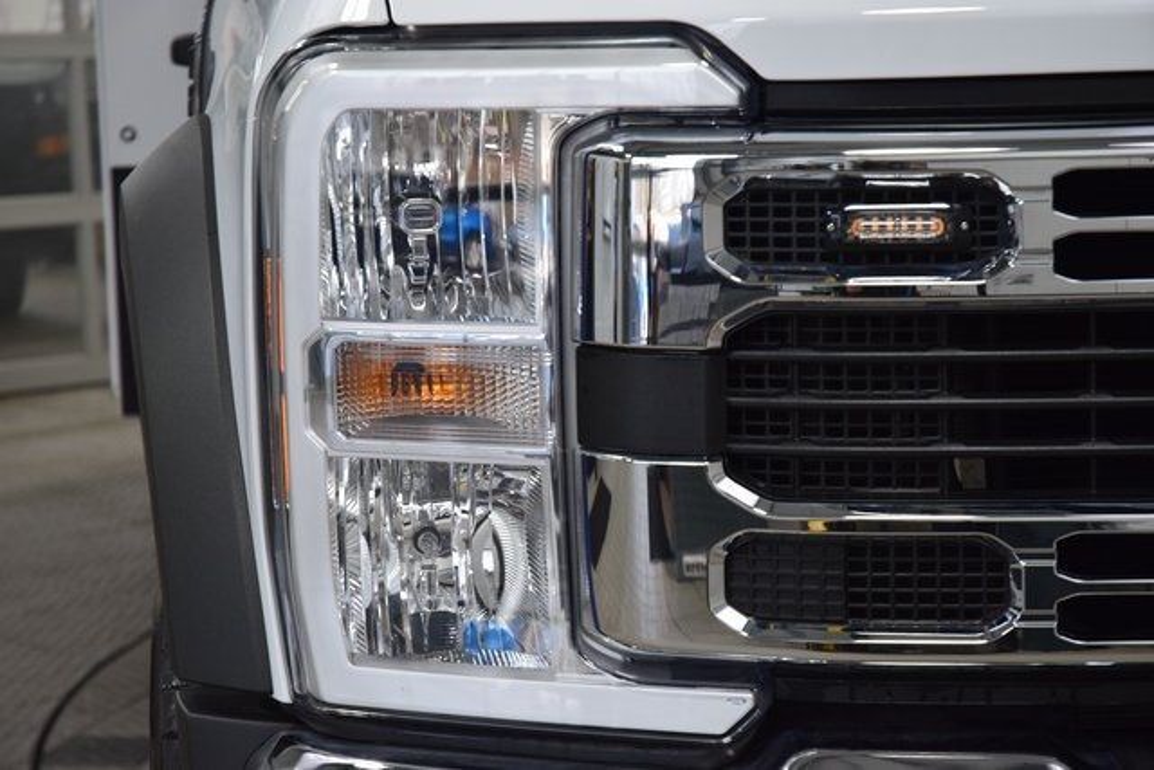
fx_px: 2982
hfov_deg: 21.9
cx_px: 577
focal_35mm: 93
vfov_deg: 14.7
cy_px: 385
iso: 1600
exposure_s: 1/125
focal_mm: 62
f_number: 5.6
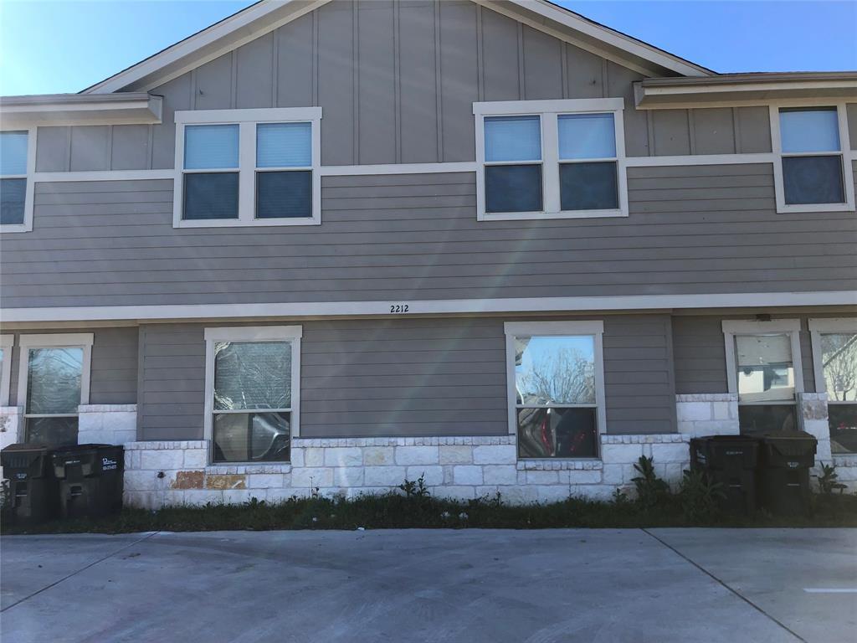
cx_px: 428
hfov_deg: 63.4
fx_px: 693
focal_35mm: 28
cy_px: 322
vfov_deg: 49.7
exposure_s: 1/823
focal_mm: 3.99
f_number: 1.8
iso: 20
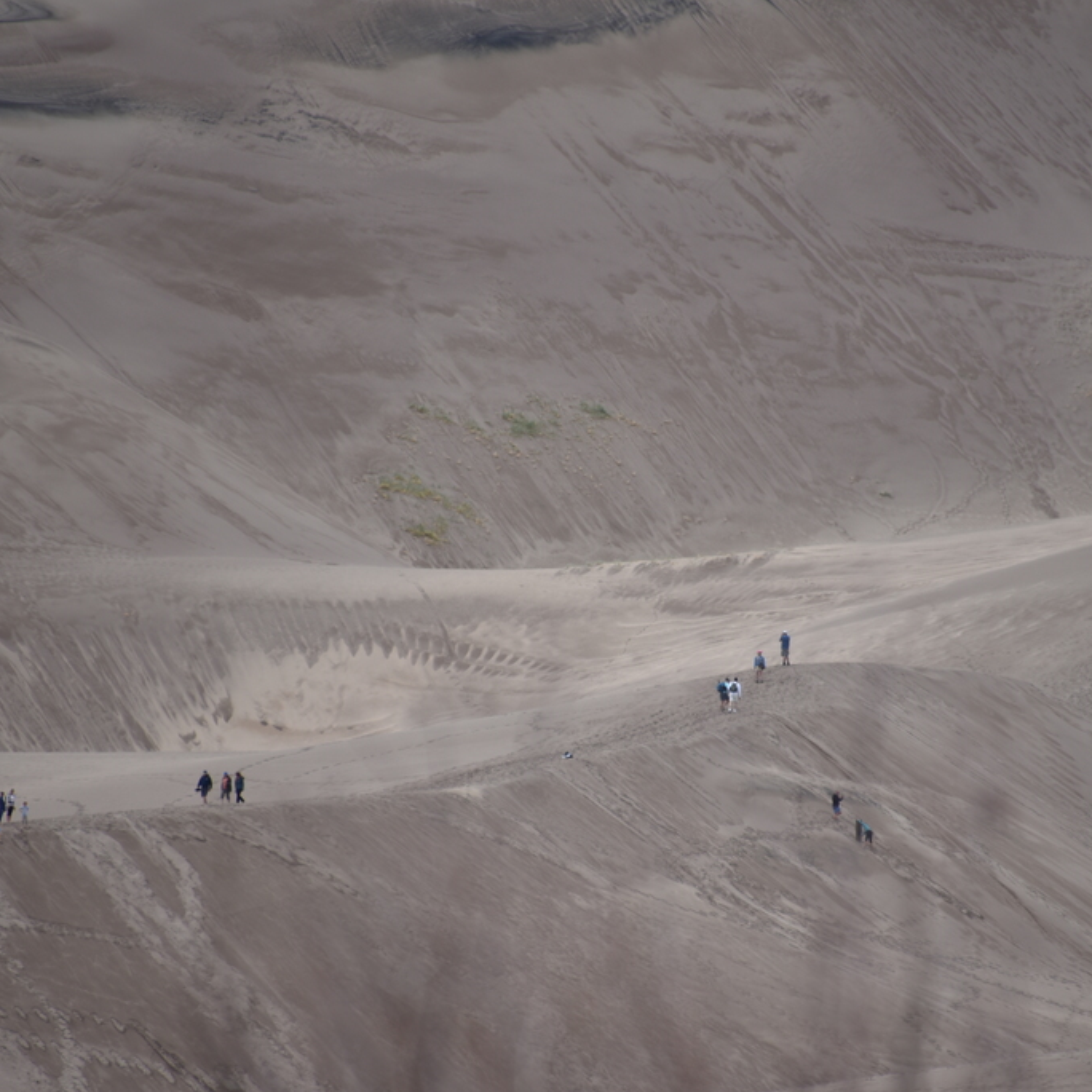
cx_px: 642
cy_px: 651
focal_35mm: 477
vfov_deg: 3.7
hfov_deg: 3.7
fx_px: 17024
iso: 110
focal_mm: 300
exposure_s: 1/640
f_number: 5.6
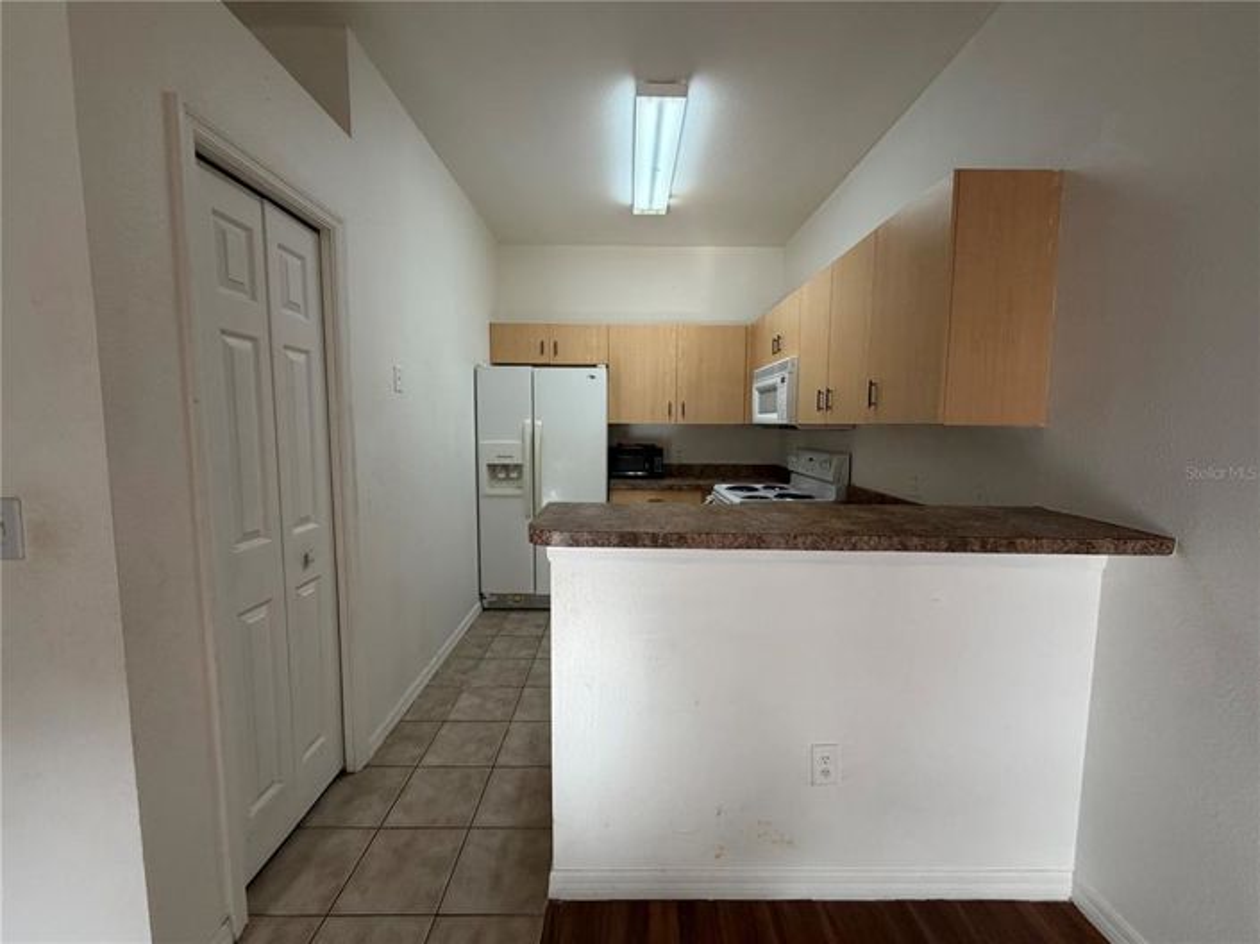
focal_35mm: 14
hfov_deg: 102.1
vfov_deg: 85.6
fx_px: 509
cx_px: 630
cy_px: 472
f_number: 2.2
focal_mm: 2.22
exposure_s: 1/120
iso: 200
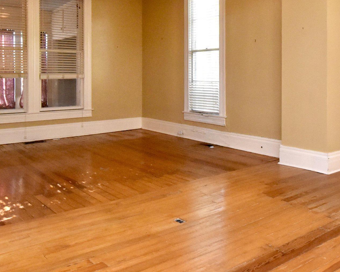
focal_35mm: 34
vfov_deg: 42.4
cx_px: 202
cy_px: 79
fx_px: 342
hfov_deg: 52.5
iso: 3600
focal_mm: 10
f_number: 10
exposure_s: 1/40
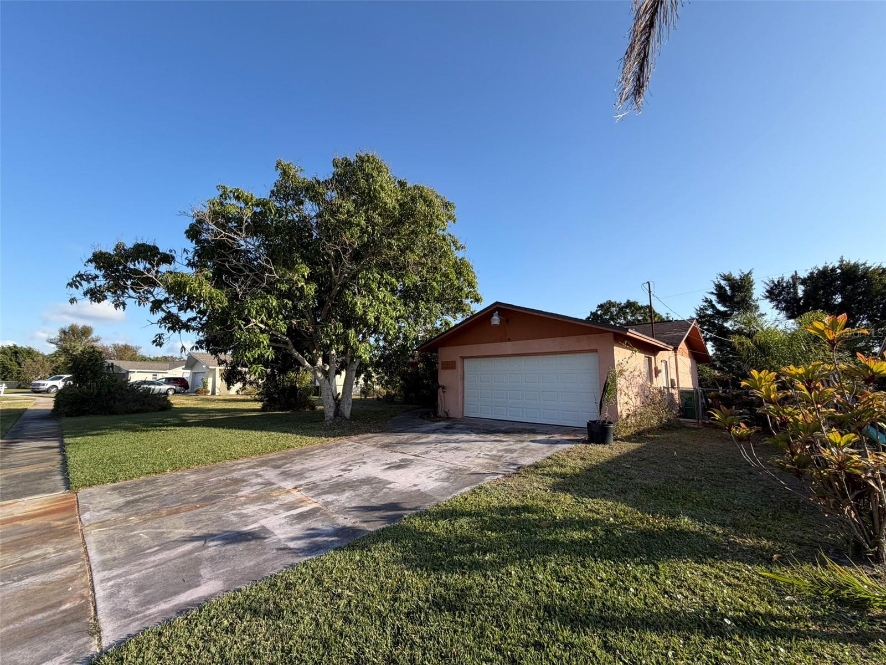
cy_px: 332
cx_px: 443
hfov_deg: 102.1
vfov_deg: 85.7
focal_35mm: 14
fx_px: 358
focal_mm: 2.22
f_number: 2.2
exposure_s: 1/770
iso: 32
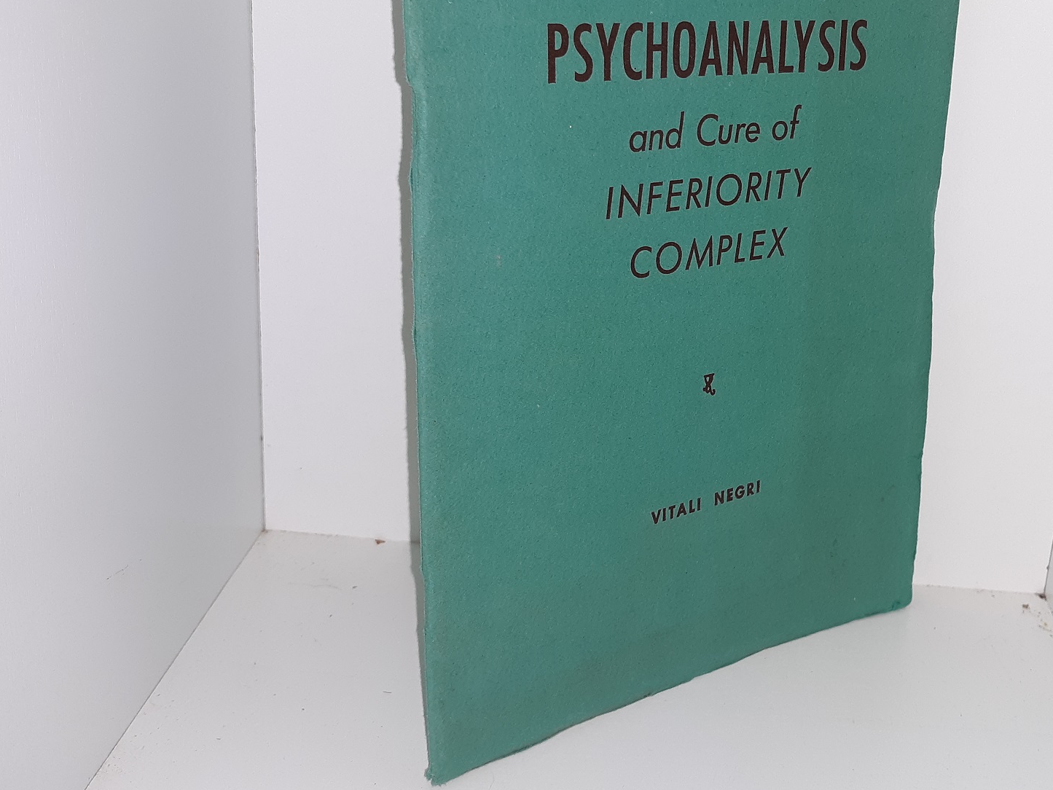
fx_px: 1217
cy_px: 254
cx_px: 679
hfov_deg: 46.2
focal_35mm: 40
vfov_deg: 35.6
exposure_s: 1/122
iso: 40
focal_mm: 3.7
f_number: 1.7
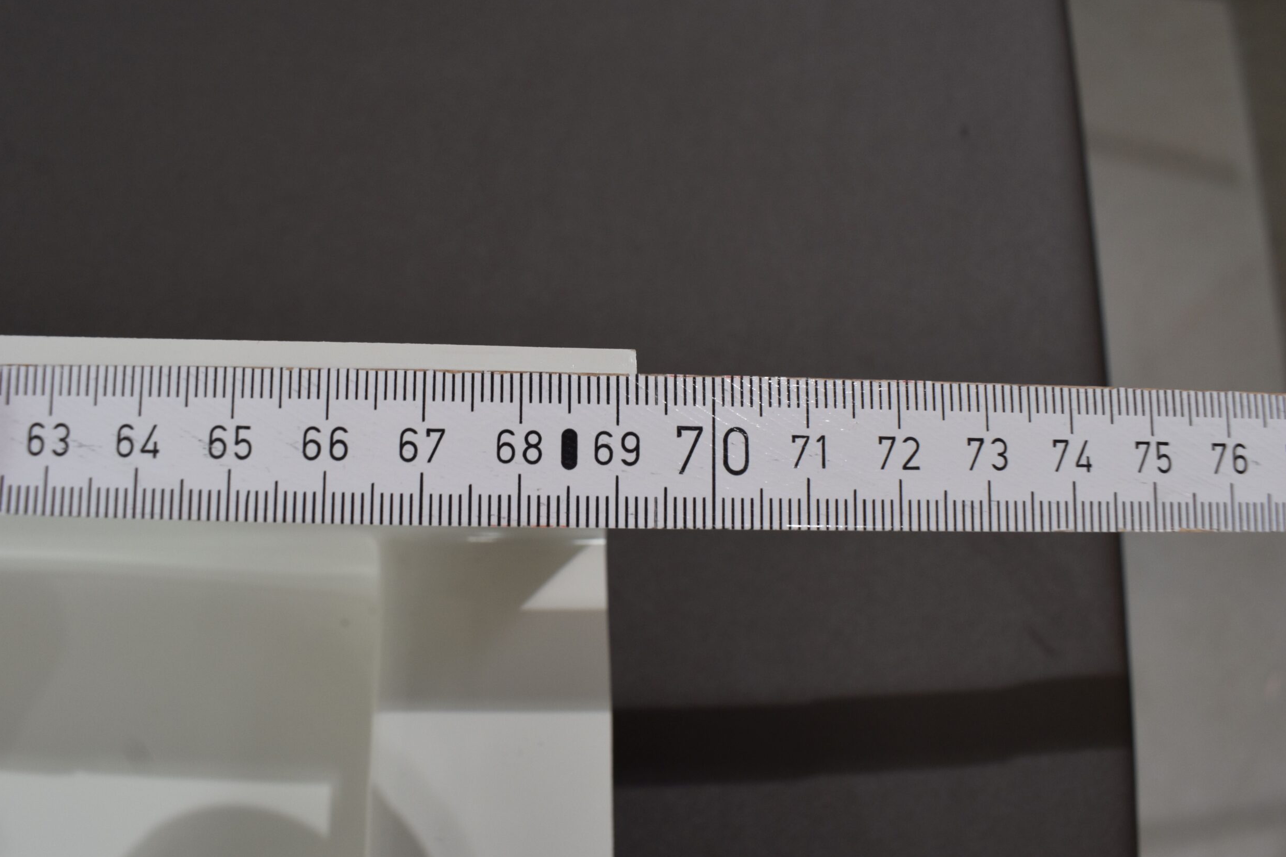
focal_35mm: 28
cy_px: 416
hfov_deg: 65.5
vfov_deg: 46.4
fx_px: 1000
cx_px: 622
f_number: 8
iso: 400
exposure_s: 1/60
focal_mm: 18
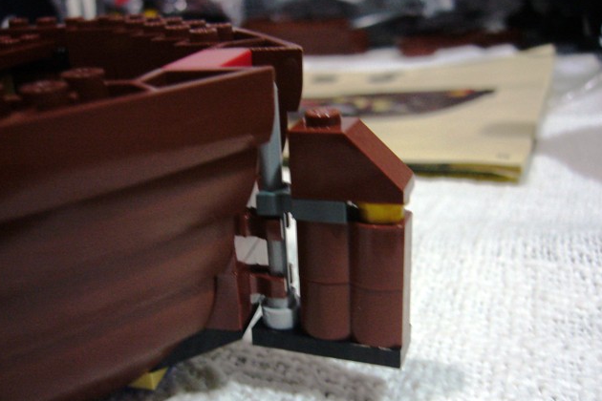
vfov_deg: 35.9
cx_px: 298
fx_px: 619
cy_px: 225
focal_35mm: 37
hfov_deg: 51.9
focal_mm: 5.8
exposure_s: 1/8
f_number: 2.8
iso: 200
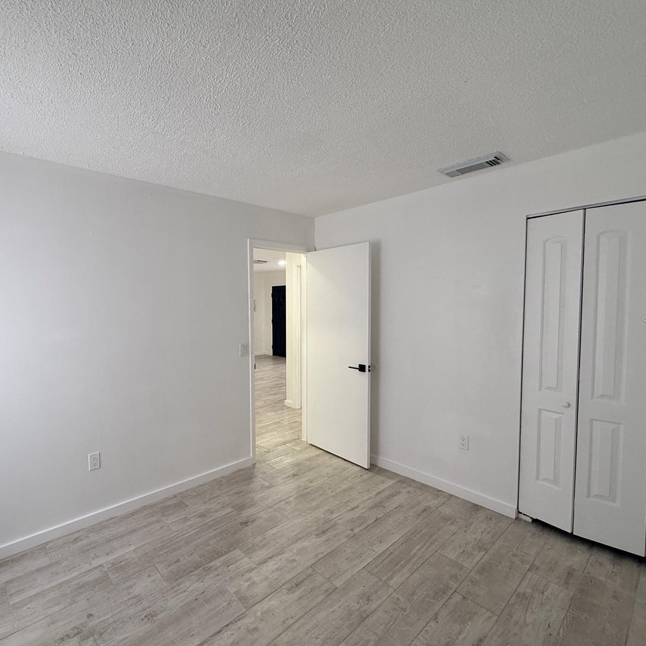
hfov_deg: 82.7
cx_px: 251
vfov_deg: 84.0
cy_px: 321
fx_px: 359
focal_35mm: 17
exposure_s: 1/120
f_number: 2.2
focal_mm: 2.22
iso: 200
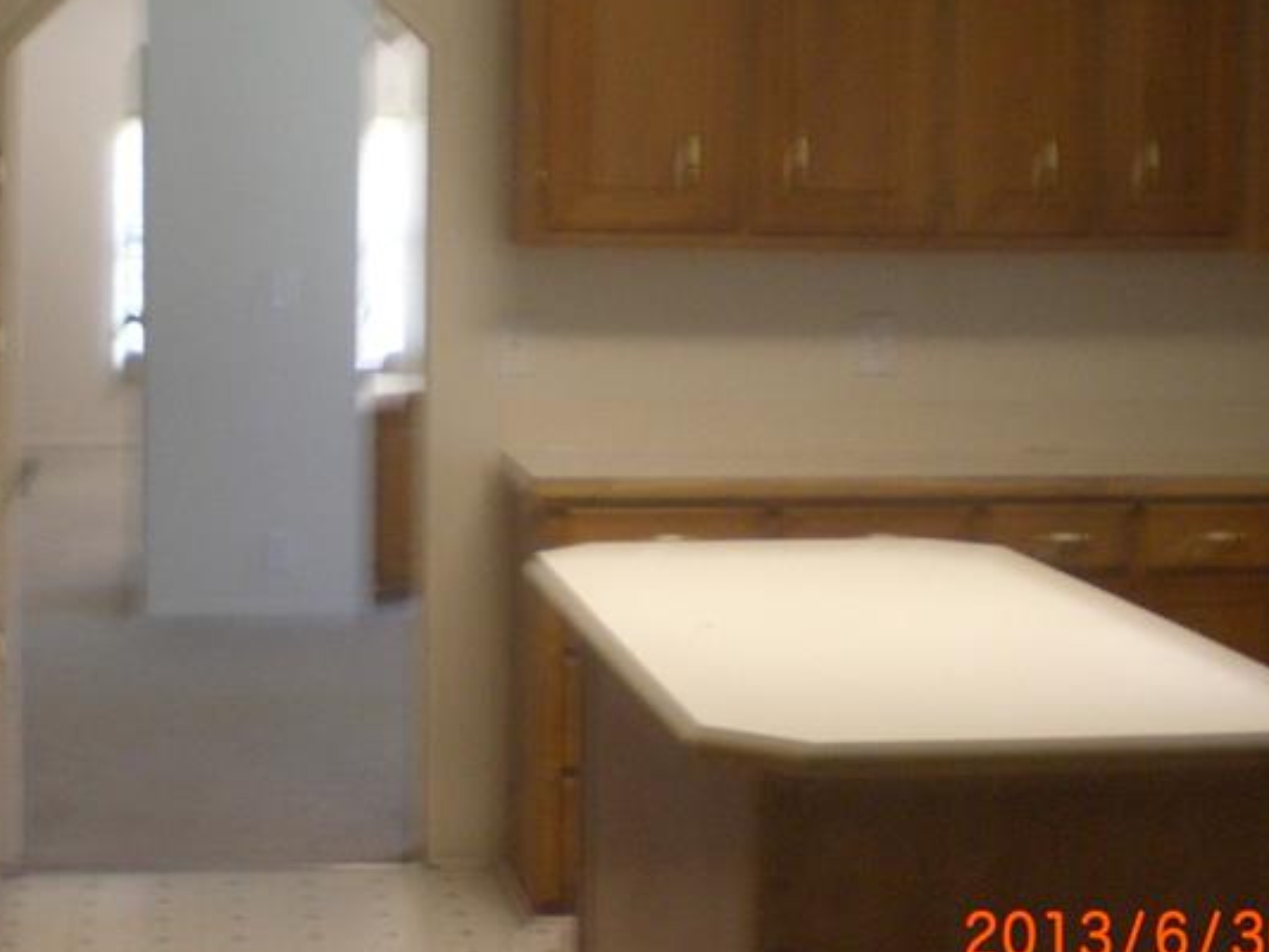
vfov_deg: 20.0
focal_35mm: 73
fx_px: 2677
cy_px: 209
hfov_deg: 26.6
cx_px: 460
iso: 200
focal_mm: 6.3
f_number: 3.1
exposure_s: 1/20
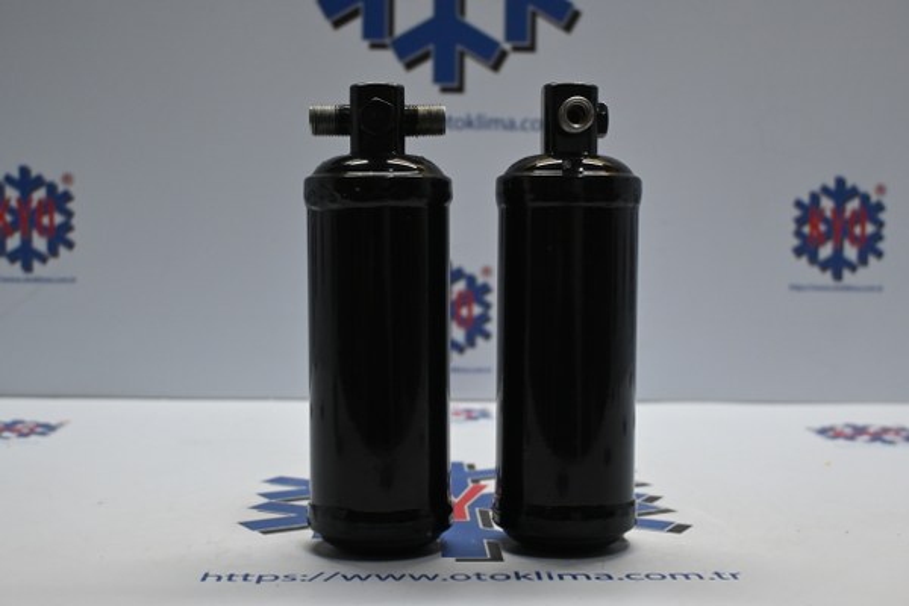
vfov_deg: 27.7
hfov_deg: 40.5
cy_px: 303
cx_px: 454
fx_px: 1231
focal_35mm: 49
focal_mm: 32.5
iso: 1000
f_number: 5
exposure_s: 1/125
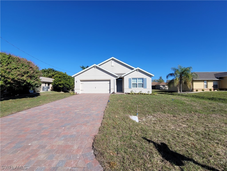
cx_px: 114
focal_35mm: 13
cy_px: 86
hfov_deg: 106.2
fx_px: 85
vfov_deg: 89.9
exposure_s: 1/2259
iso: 64
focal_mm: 2.2
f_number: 2.2
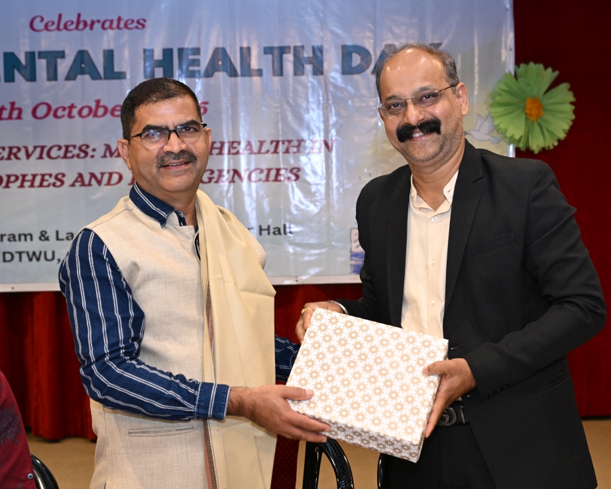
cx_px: 318
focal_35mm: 63
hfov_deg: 30.0
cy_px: 248
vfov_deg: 24.2
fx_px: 1139
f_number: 5.6
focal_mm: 55
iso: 1600
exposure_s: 1/160
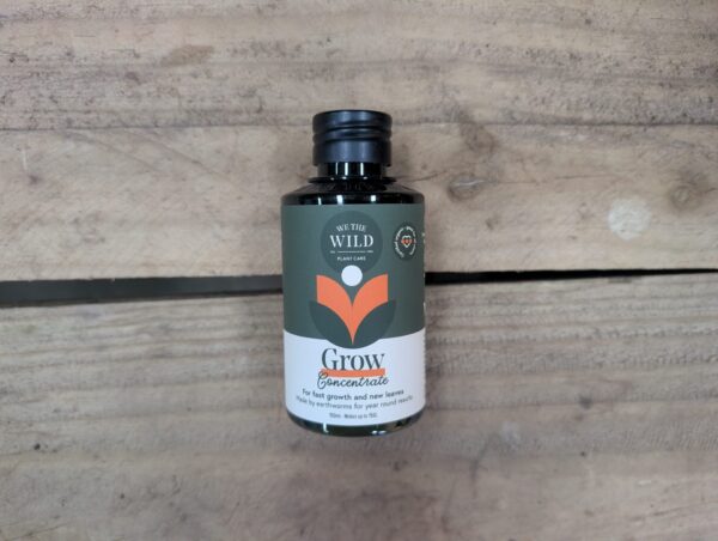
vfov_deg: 57.0
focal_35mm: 24
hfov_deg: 71.5
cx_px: 359
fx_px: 499
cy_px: 270
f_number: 1.68
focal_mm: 6.9
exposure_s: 1/88.3
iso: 1140
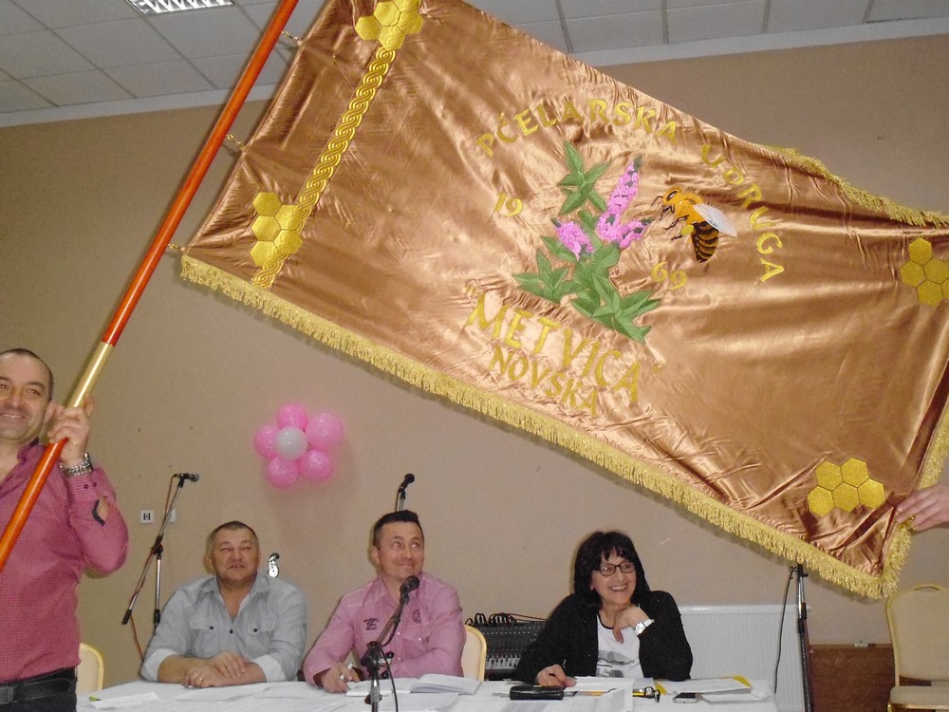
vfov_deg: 36.0
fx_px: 1097
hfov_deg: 46.8
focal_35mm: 40
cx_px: 474
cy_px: 356
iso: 1000
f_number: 3.8
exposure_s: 1/125
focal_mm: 7.2
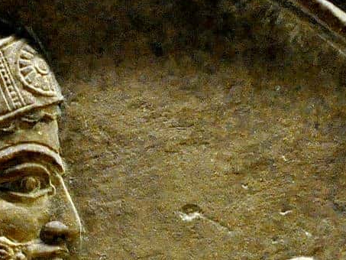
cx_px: 40
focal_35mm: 391
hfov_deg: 5.1
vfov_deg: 3.8
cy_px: 306
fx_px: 3909
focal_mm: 60
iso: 2500
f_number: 2.8
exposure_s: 1/50
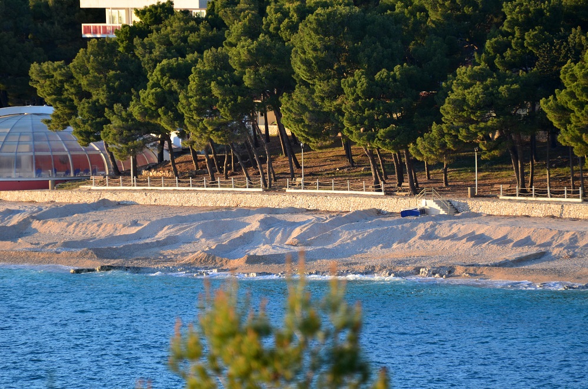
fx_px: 6844
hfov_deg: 4.9
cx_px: 294
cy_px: 194
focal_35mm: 420
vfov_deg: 3.3
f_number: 5.6
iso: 400
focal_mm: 280
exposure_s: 1/320
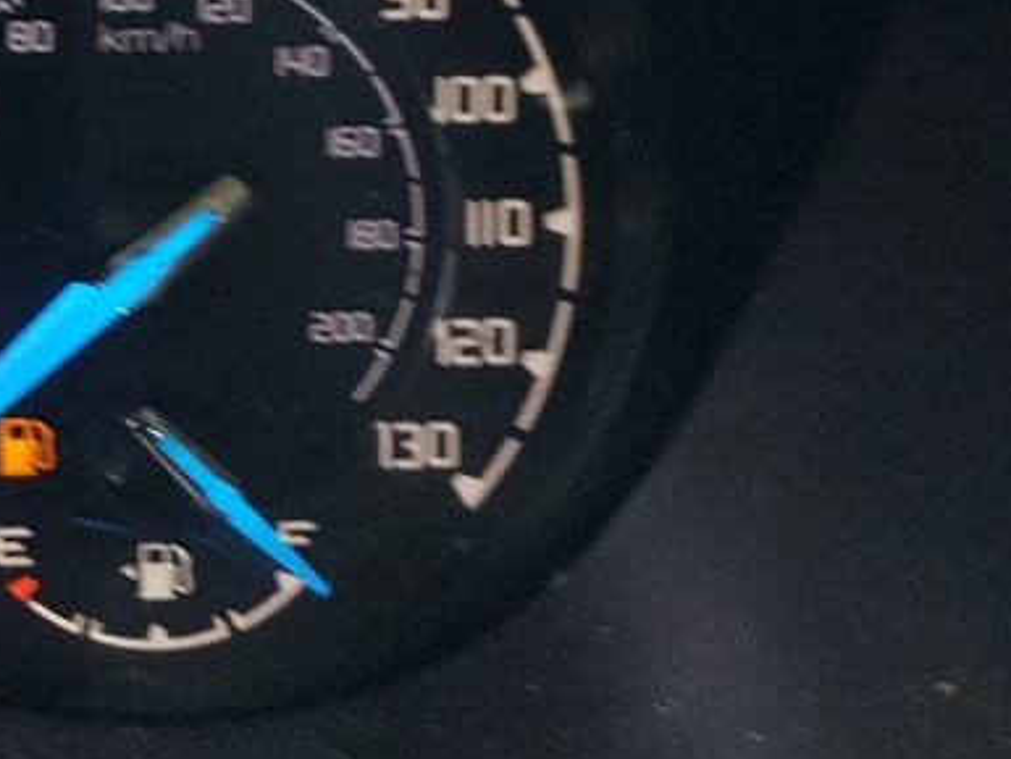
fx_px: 3155
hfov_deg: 15.7
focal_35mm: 108
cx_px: -777
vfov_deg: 13.7
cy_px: 244
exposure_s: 1/100
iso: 53
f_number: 1.5
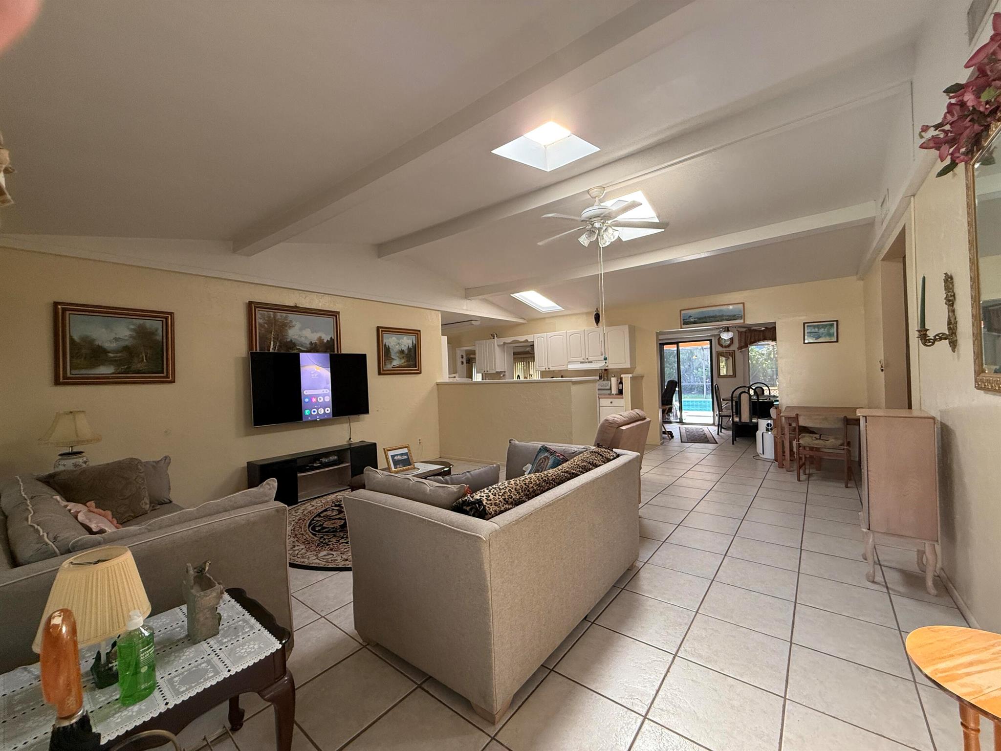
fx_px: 405
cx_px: 500
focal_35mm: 14
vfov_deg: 85.7
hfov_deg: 102.1
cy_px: 376
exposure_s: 1/99
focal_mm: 2.22
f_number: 2.2
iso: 200
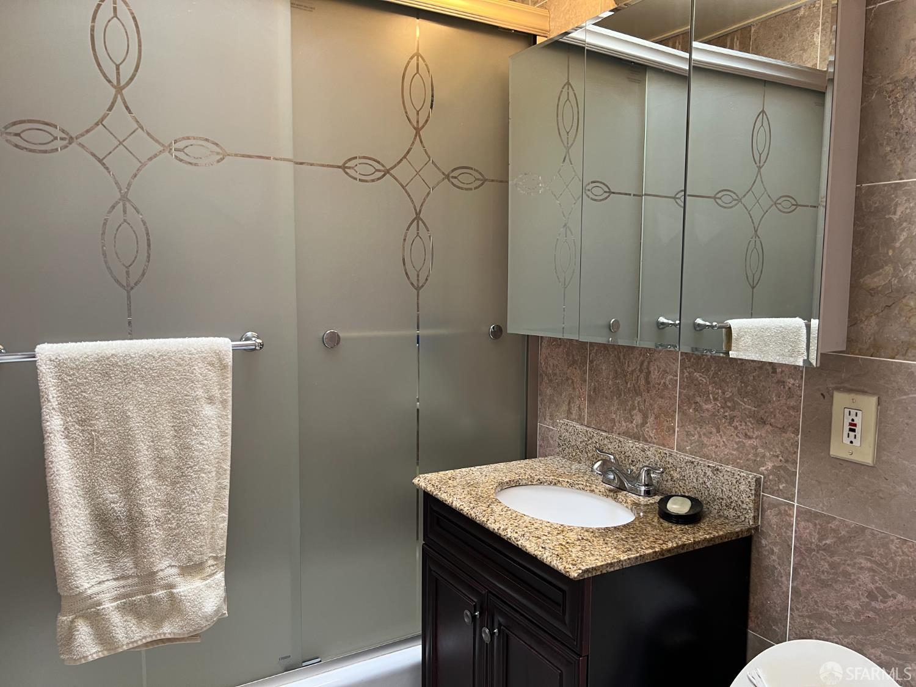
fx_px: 688
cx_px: 458
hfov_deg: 67.3
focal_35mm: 26
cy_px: 344
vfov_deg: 53.1
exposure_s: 1/60
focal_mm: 5.7
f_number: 1.5
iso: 100
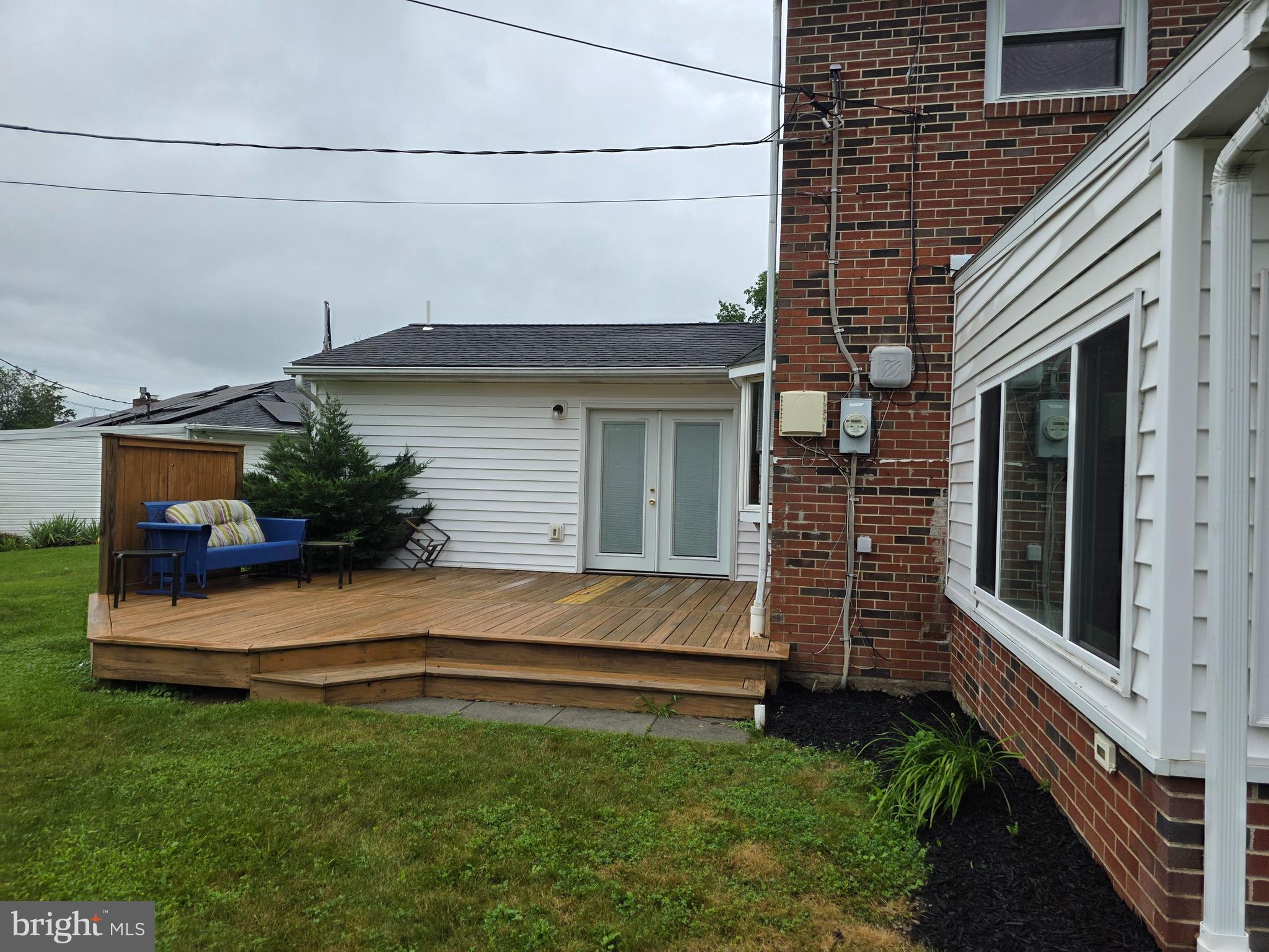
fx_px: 843
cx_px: 634
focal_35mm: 23
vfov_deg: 58.9
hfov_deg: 73.9
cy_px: 476
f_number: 1.7
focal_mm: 6.3
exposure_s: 1/359
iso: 32
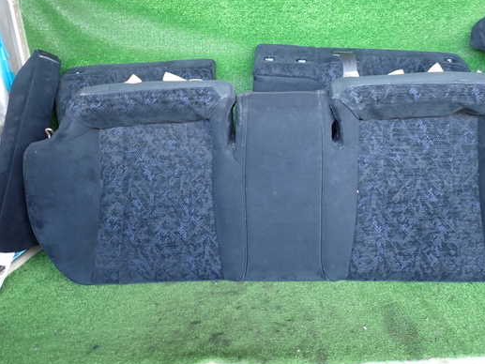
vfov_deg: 48.2
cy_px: 181
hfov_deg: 61.3
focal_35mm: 29
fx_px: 406
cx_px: 280
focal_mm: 4.5
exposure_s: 1/30
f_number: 2
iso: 200
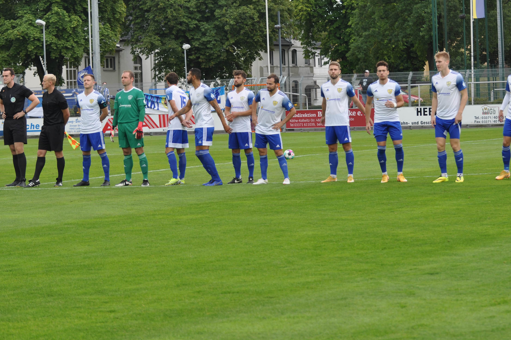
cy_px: 155
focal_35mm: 120
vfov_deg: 11.4
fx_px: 1701
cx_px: 261
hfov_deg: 17.1
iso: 200
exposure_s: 1/125
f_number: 4.5
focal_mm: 70
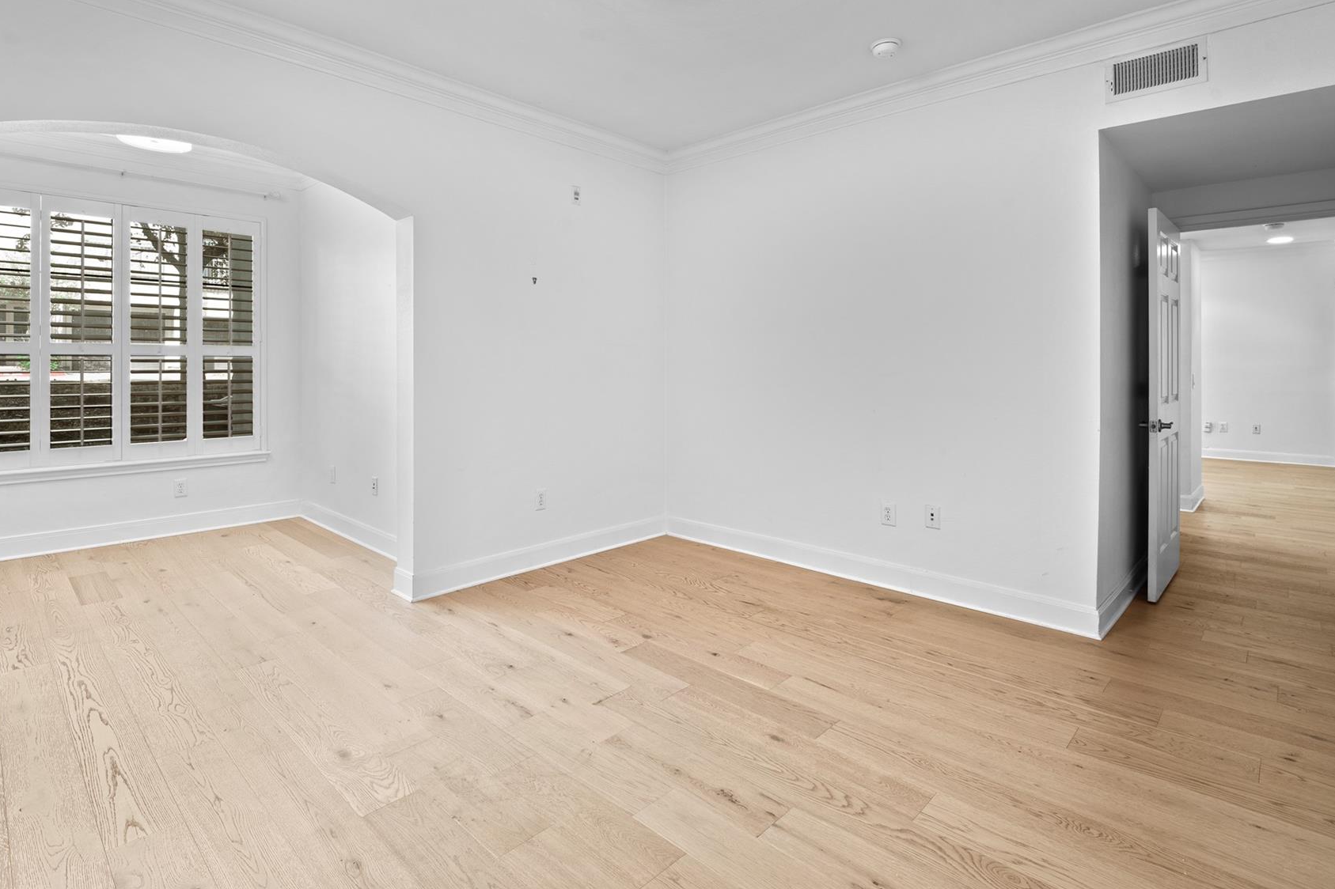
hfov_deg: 93.0
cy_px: 367
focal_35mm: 17
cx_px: 600
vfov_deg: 69.9
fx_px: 630
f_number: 8
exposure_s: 1.6
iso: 100
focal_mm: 14
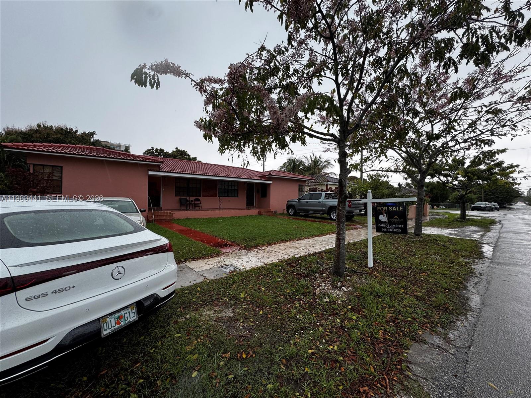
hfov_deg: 102.1
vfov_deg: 85.7
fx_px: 215
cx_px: 266
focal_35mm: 14
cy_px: 199
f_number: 2.2
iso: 50
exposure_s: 1/99
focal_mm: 2.22
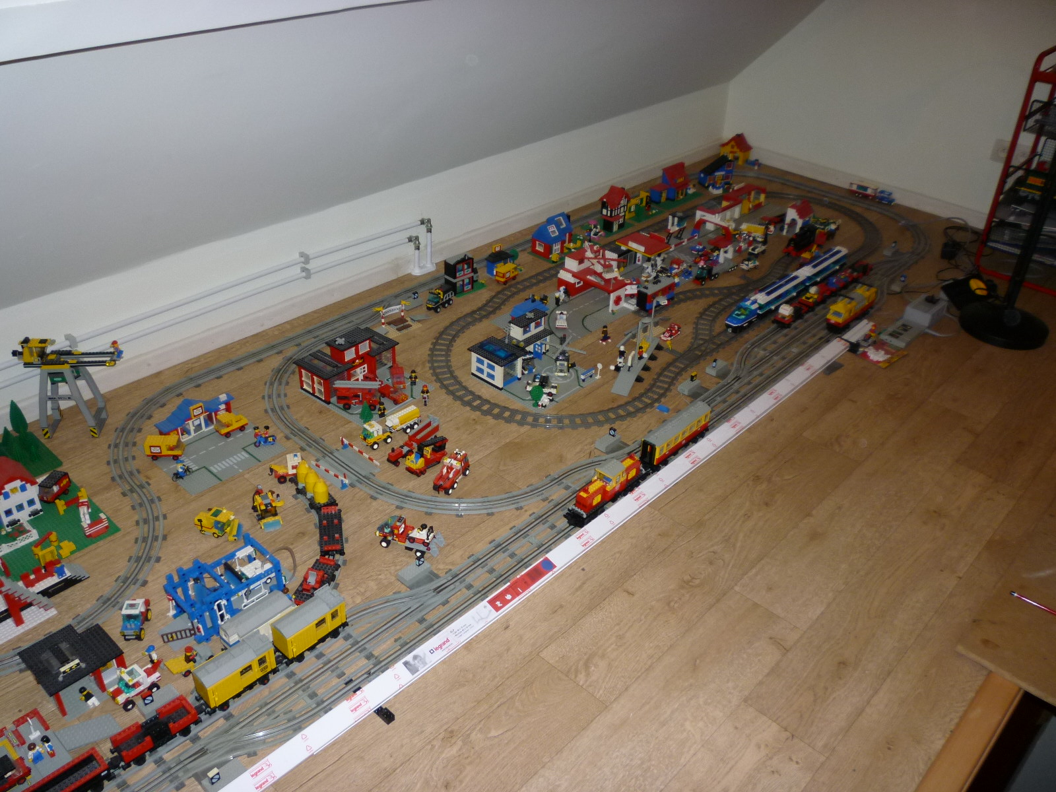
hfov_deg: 61.7
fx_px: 885
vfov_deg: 48.2
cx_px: 528
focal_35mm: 29
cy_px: 396
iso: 160
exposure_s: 1/30
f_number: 3.3
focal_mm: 5.2
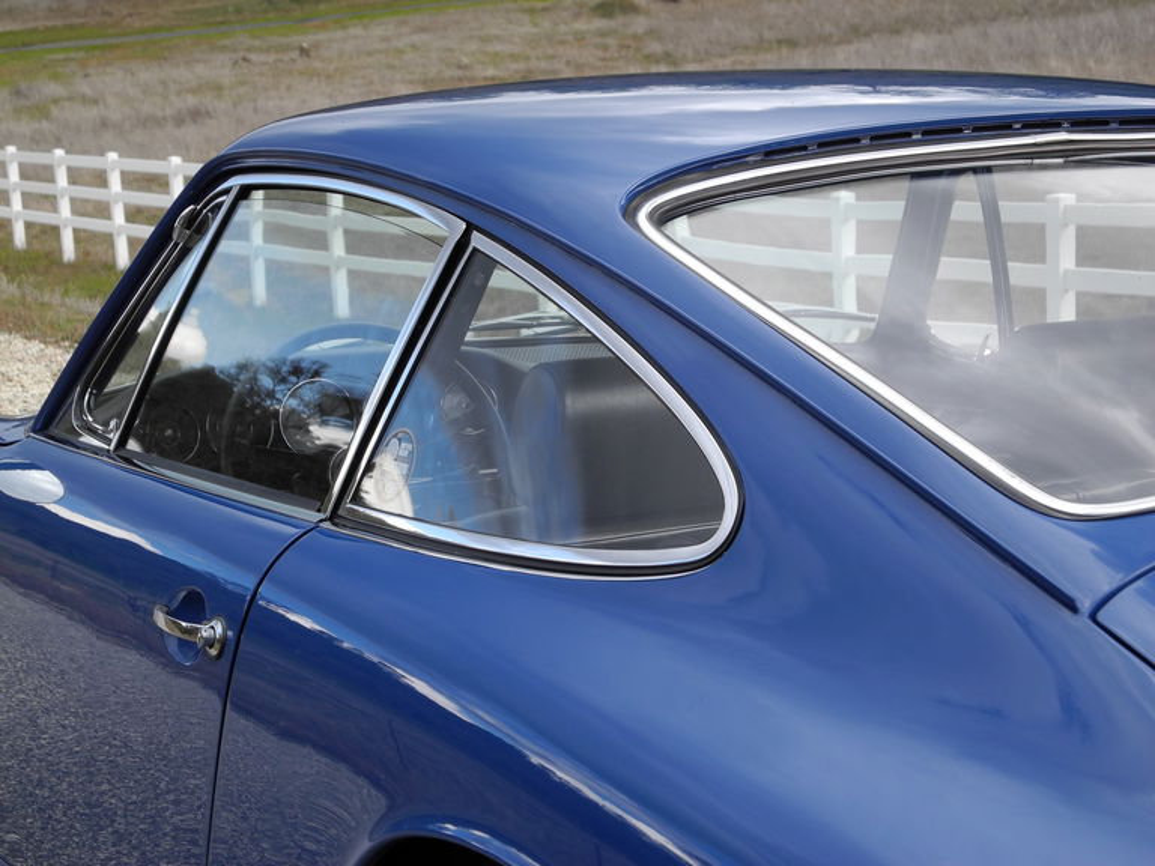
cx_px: 578
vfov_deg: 19.4
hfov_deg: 25.7
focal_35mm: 76
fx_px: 2536
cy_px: 433
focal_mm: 16.3
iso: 100
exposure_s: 1/262
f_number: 4
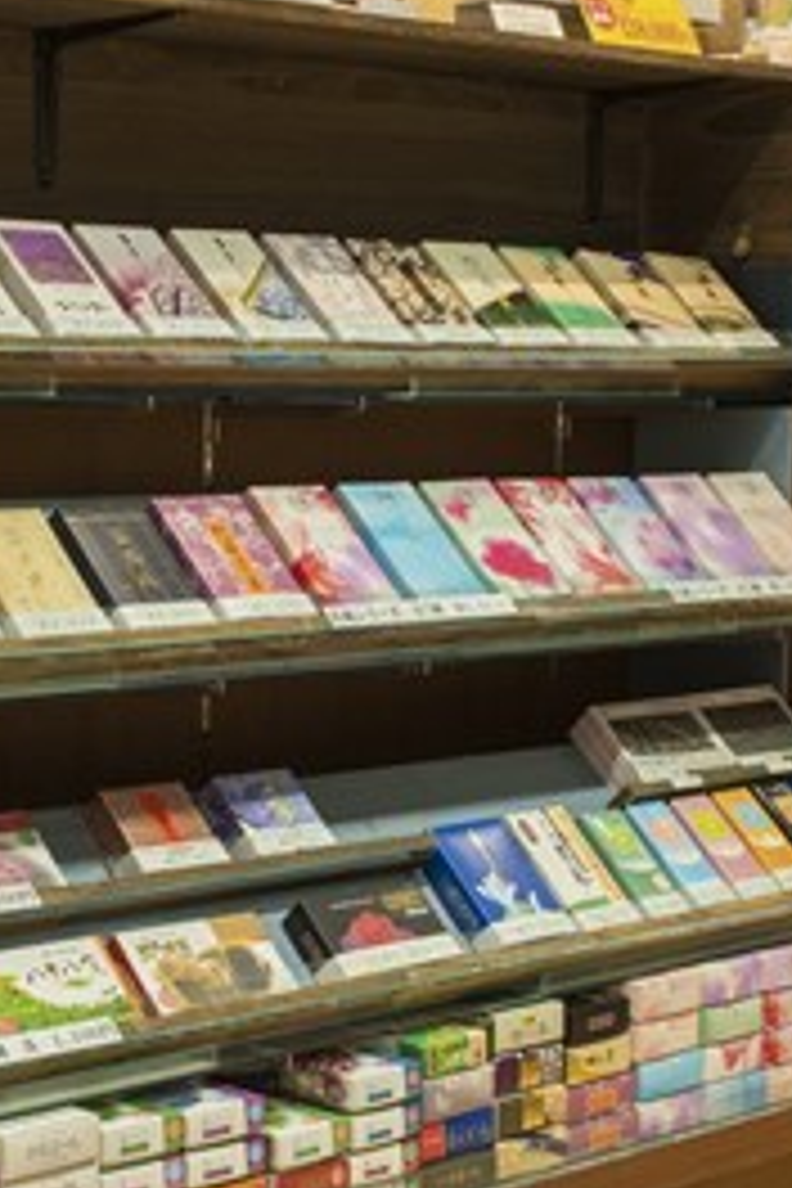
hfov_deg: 16.8
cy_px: 670
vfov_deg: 25.3
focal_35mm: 80
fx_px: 2640
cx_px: 32
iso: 400
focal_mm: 28
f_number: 11
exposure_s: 1/10
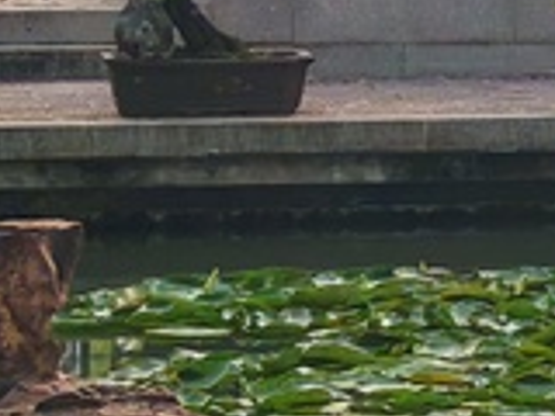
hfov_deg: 6.3
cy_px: -69
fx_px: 4922
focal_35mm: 307
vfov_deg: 4.8
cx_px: 1162
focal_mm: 6.83
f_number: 2
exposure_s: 1/1500
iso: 50
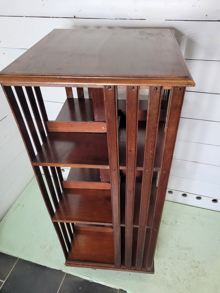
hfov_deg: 53.1
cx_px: 110
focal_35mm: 26
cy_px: 146
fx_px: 220
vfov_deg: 67.3
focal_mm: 5.4
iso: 250
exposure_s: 1/100
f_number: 1.8
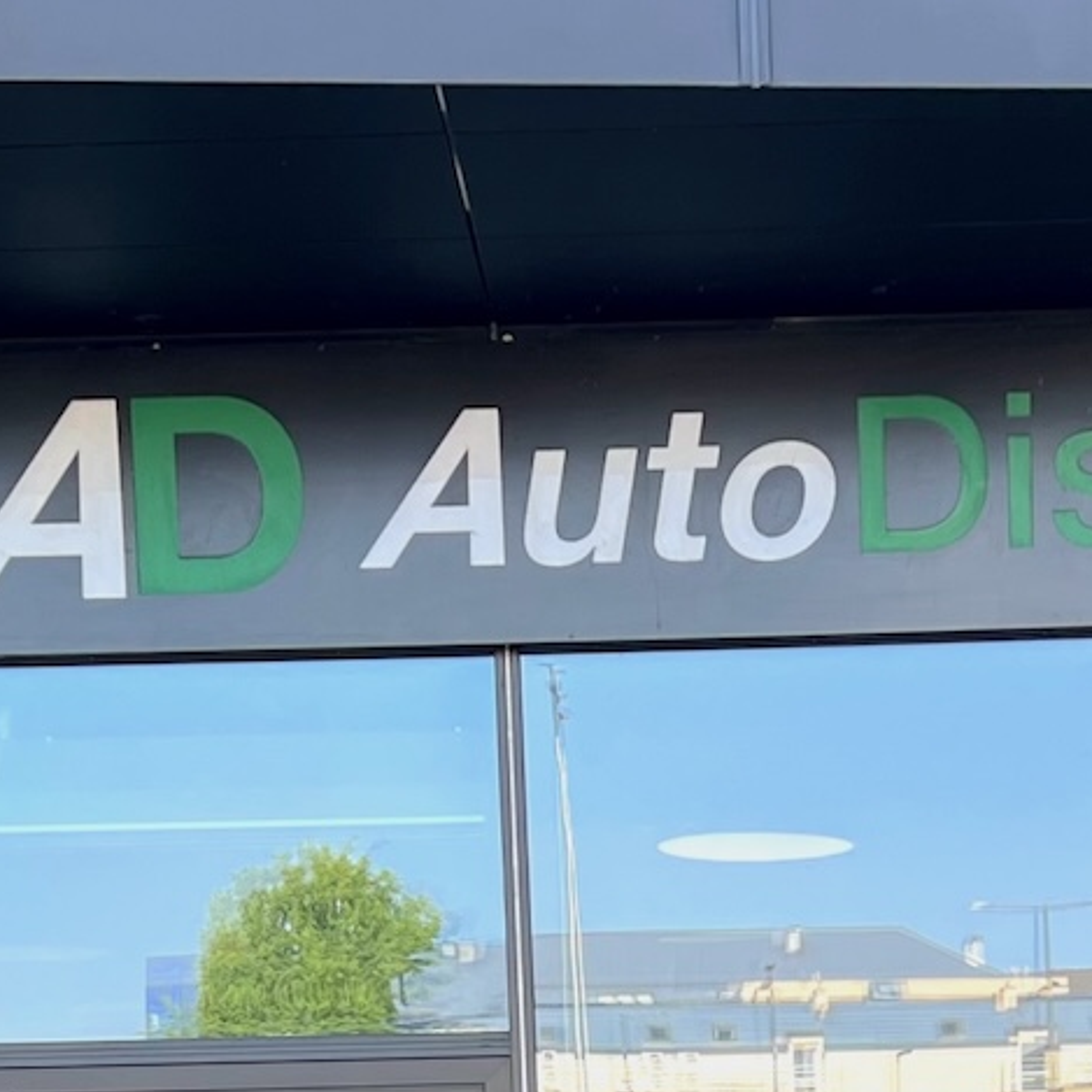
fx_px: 3355
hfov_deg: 18.5
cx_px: 694
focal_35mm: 94
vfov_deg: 16.7
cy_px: 1674
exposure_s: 1/313
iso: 50
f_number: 1.5
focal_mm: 5.7
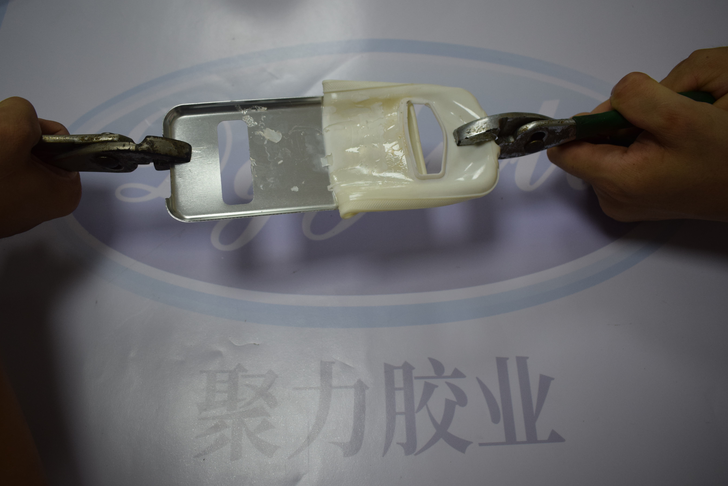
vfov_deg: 43.6
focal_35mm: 30
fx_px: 607
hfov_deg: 61.9
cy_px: 227
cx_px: 353
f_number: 4
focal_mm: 18
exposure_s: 1/125
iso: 640
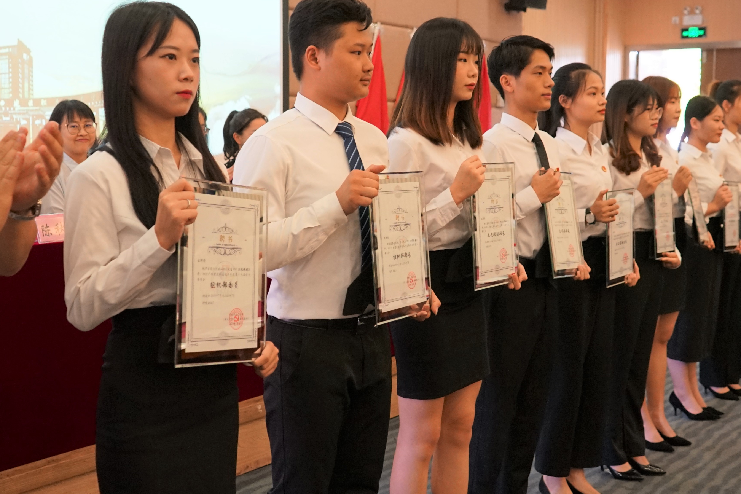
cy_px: 222
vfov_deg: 27.5
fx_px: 1009
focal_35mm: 49
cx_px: 425
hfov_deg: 40.2
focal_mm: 28
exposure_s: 1/200
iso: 2000
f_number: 4
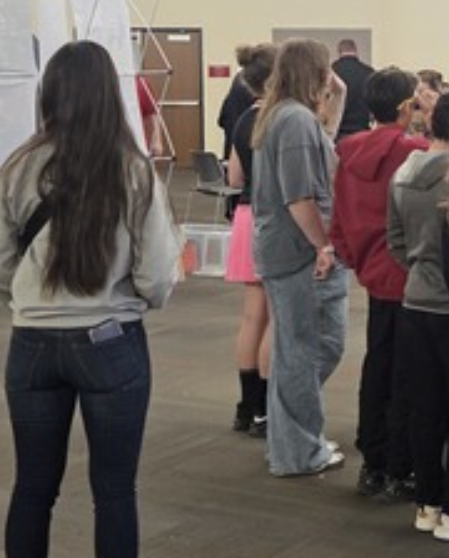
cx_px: 459
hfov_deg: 18.7
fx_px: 1325
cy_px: 177
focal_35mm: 80
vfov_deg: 23.7
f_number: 1.8
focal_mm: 5.4
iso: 500
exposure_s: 1/120
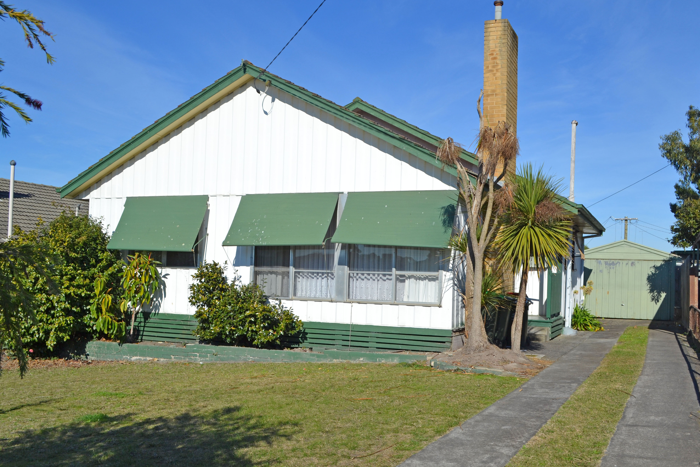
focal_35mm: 33
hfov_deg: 57.2
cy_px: 234
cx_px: 350
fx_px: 642
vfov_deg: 40.0
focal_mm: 22
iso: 100
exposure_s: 1/320
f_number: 9
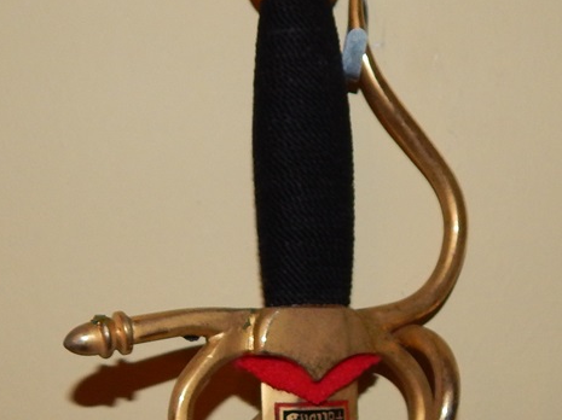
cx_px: 275
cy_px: 406
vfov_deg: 21.5
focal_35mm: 66
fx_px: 1071
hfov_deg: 29.4
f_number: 6
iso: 200
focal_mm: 4
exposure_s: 1/30
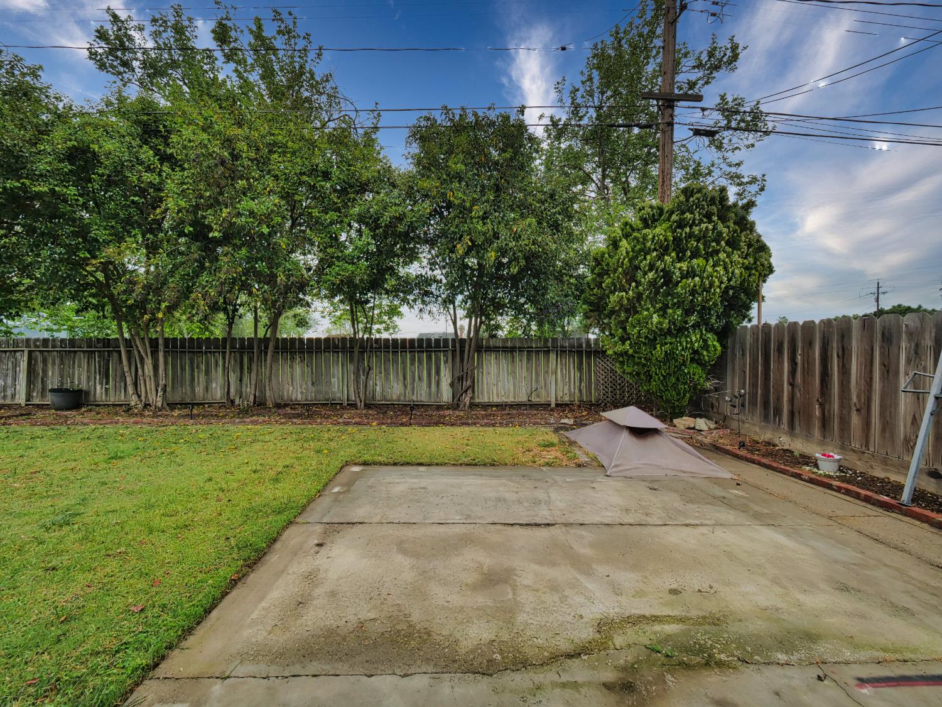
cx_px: 471
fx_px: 381
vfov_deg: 85.7
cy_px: 354
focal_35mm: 14
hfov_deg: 102.1
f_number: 6.3
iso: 160
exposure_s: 1/160
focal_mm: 7
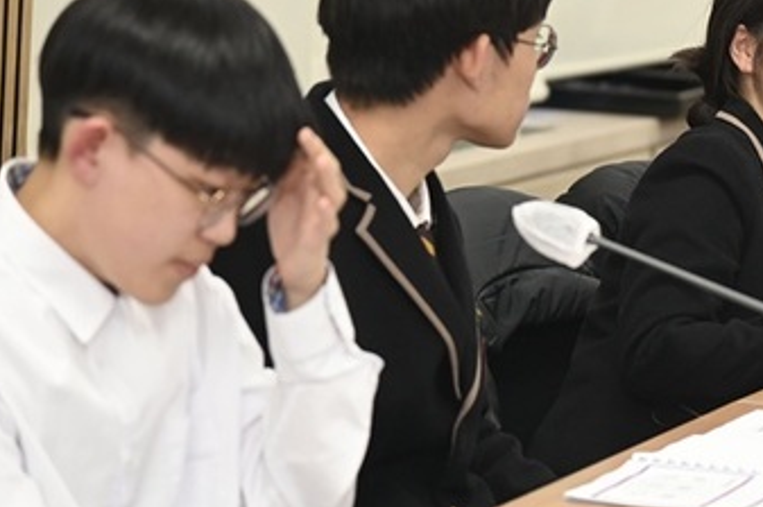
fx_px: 4828
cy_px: 213
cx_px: 704
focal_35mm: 228
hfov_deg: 9.0
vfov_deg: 6.0
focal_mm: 120
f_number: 4.5
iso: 2000
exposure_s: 1/250
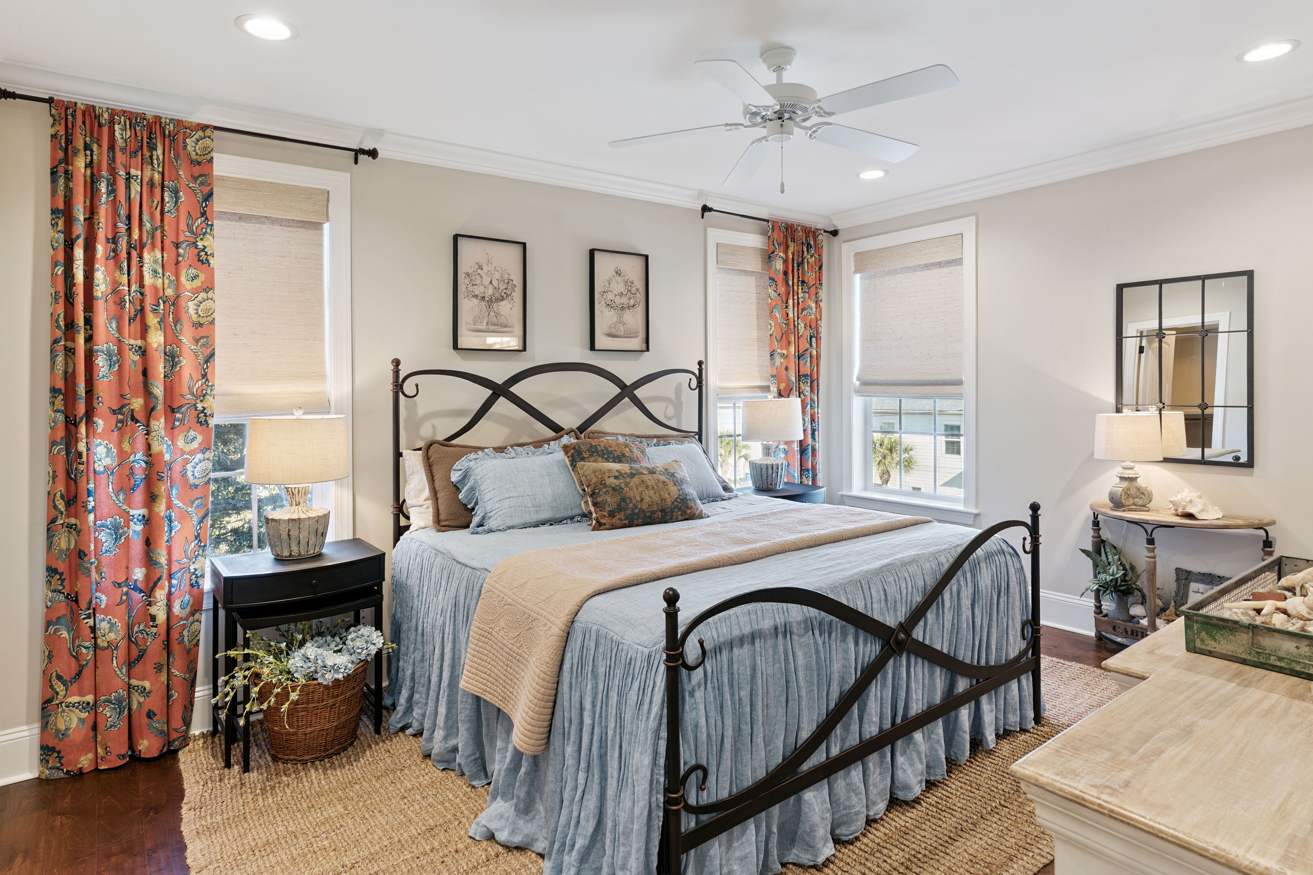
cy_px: 379
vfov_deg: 61.7
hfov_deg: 84.0
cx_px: 656
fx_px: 729
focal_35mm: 20
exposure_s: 1/8
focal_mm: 17
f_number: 8
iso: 250
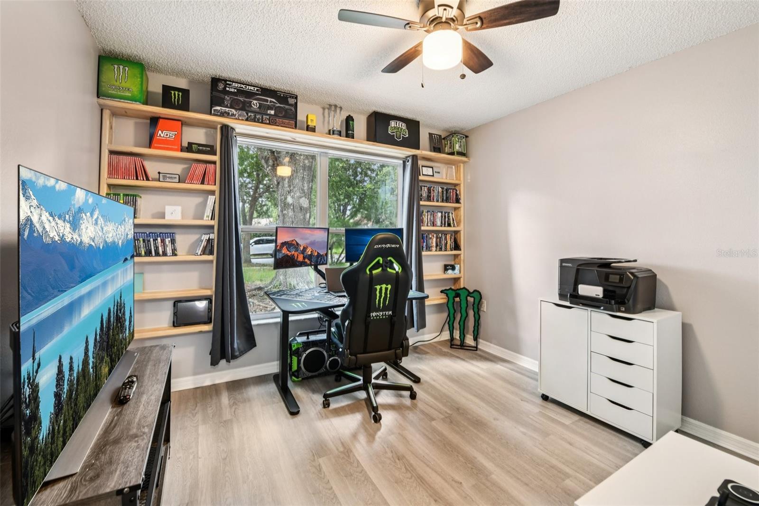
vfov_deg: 81.2
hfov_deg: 104.3
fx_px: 295
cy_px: 253
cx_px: 380
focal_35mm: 14
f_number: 8
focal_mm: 14
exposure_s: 1/4
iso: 400
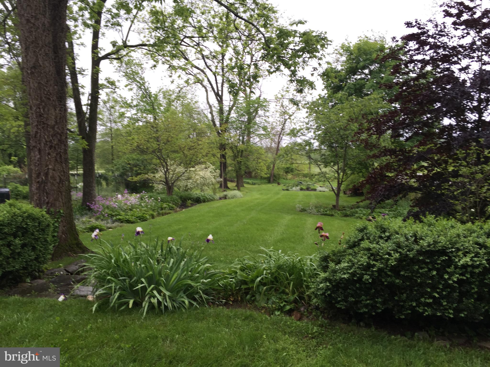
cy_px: 184
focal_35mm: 29
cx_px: 245
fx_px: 411
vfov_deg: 48.2
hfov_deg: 61.7
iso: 32
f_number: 2.2
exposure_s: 1/120
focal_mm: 4.15
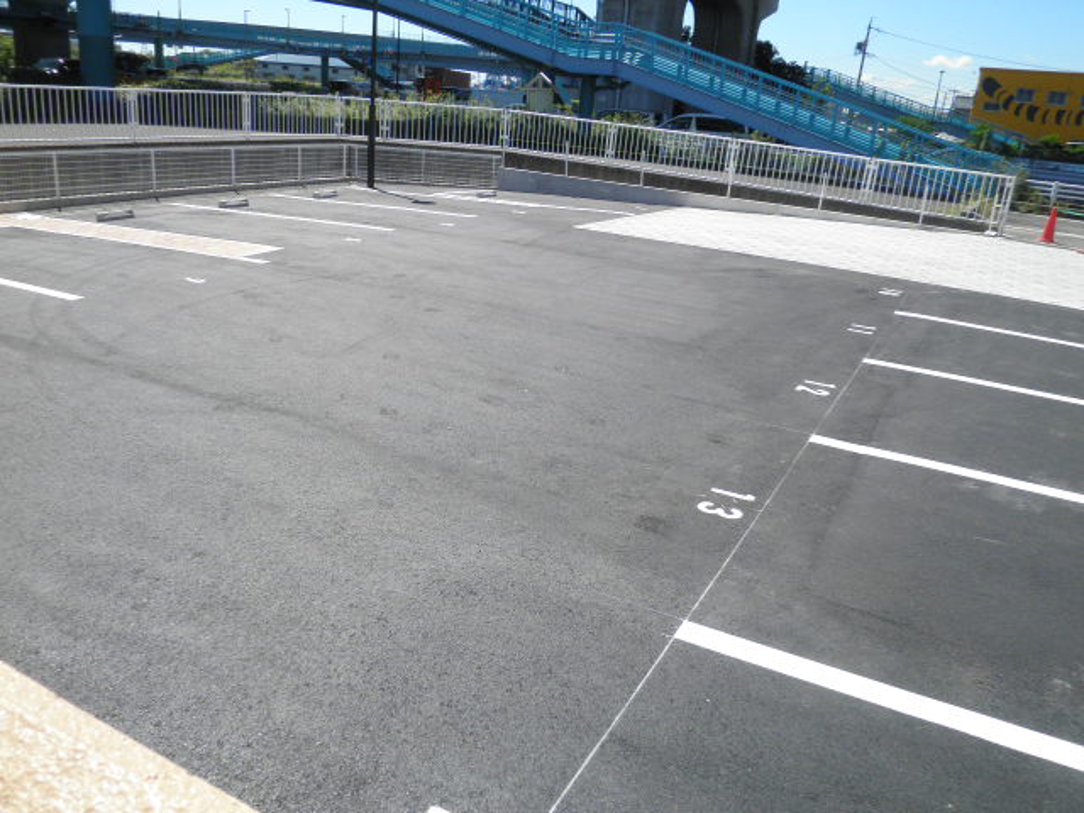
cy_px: 406
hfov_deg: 67.3
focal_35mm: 26
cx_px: 542
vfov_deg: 53.1
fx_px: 814
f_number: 7.9
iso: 64
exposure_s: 1/125
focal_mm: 4.7
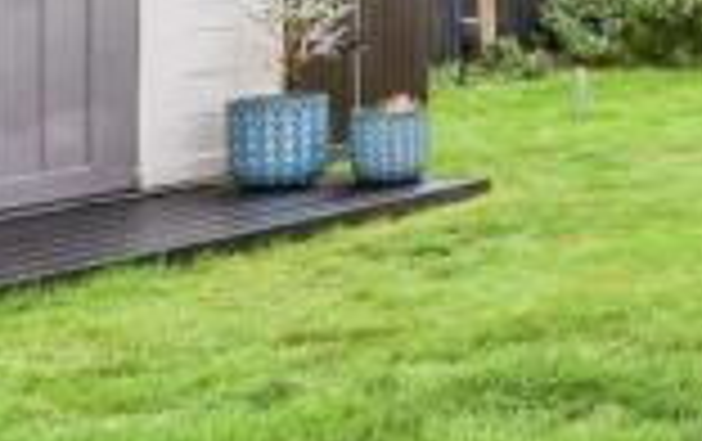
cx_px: 1240
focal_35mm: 107
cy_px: -7
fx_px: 2050
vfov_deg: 12.1
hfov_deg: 16.5
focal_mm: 17
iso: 160
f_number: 8
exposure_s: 1/100
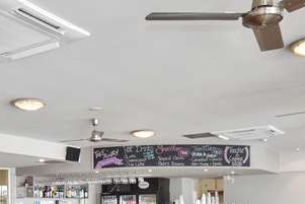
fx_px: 432
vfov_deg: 24.9
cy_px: 216
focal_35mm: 51
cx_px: 39
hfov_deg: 36.8
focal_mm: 10
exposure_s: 1/13
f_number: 4.5
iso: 500
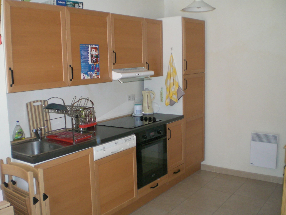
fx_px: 314
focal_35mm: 38
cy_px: 108
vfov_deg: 37.7
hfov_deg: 49.0
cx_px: 143
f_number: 3.1
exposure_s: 1/60
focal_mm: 6.3
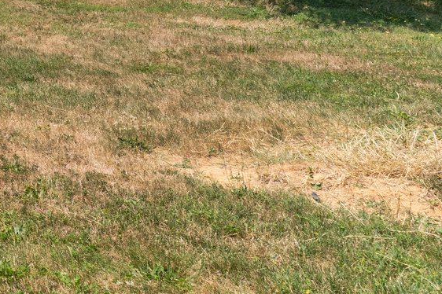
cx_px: -342
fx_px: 761
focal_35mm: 62
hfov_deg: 21.7
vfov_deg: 19.9
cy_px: -100
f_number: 10
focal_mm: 17
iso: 500
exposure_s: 1/1250
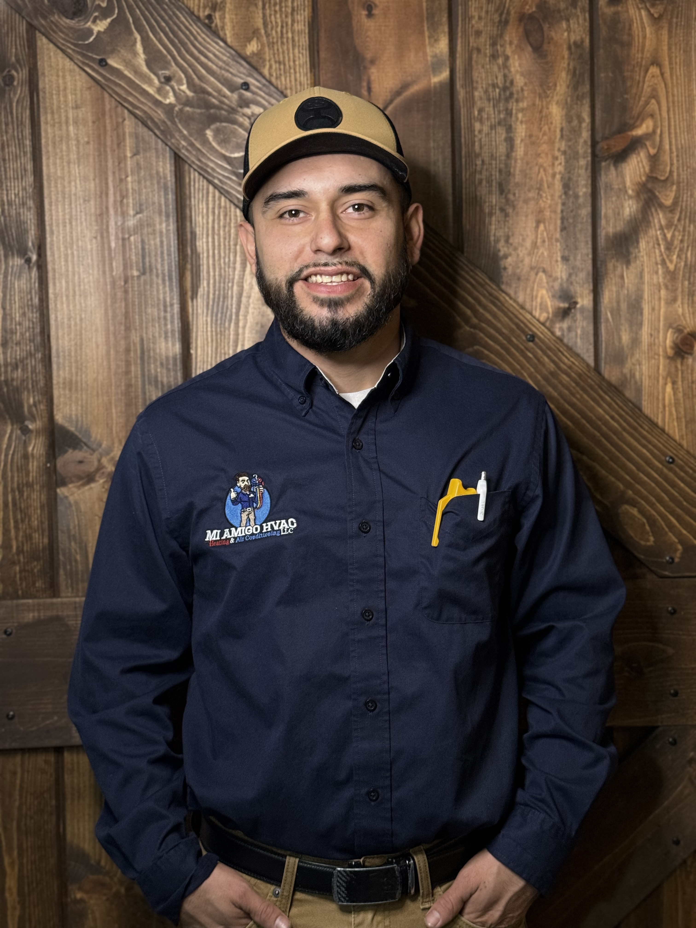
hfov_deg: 30.3
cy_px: 464
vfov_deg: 39.7
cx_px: 348
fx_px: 1287
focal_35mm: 48
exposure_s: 1/40
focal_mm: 6.86
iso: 320
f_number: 1.78
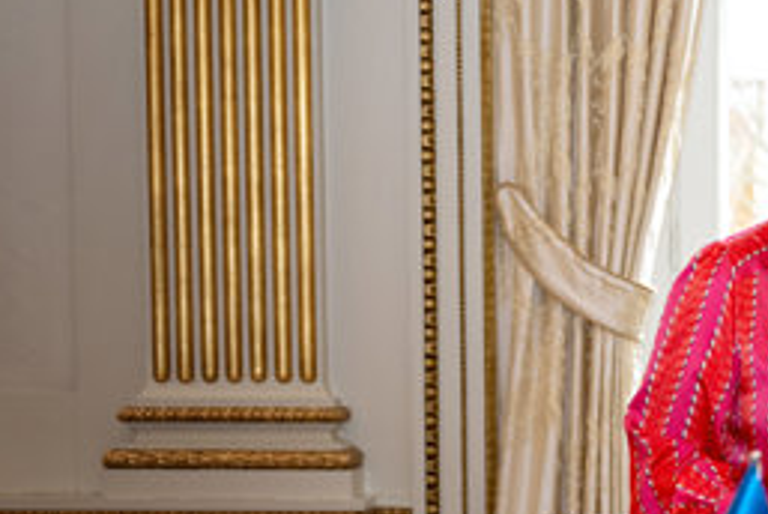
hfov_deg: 16.2
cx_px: 1028
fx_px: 2542
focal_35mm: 119
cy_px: 480
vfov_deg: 11.5
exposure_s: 1/80
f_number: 2.8
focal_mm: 43
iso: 1250
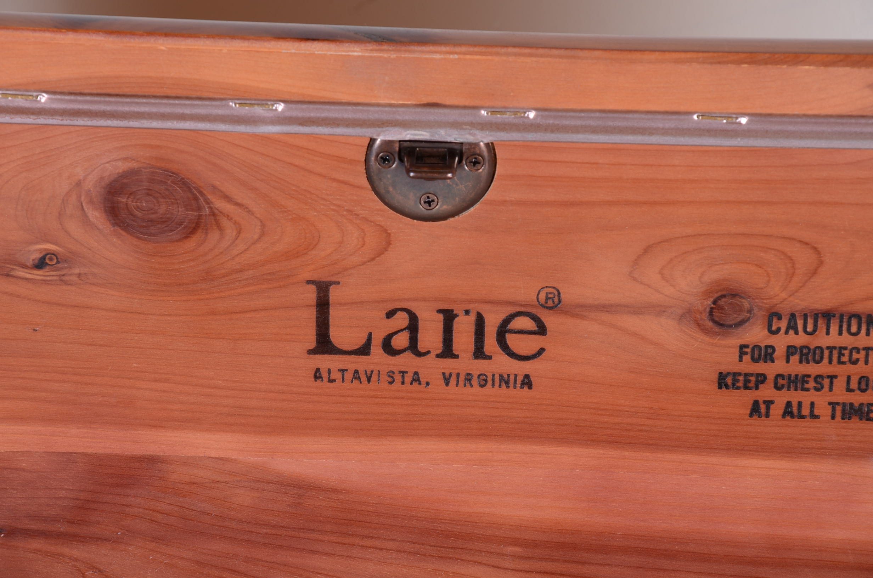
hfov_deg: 14.9
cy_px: 289
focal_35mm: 138
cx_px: 436
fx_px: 3340
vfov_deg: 9.9
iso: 125
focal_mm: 92
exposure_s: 1/125
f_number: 10
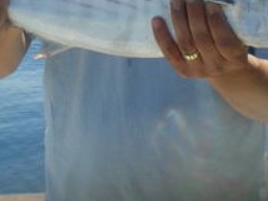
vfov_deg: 13.4
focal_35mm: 106
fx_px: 820
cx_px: 139
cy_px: -72
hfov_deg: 18.6
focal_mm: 6.3
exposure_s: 1/500
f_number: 4.6
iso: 50
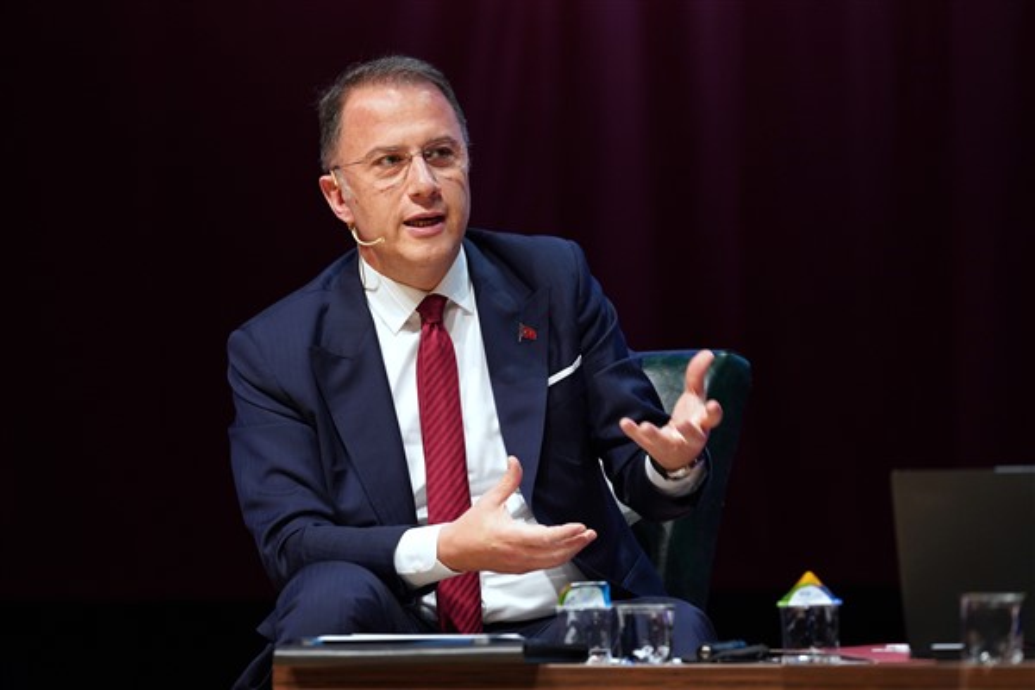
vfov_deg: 6.9
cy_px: 345
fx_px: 5750
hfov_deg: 10.3
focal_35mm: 200
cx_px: 518
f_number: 2.8
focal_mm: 200
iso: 1000
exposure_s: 1/200
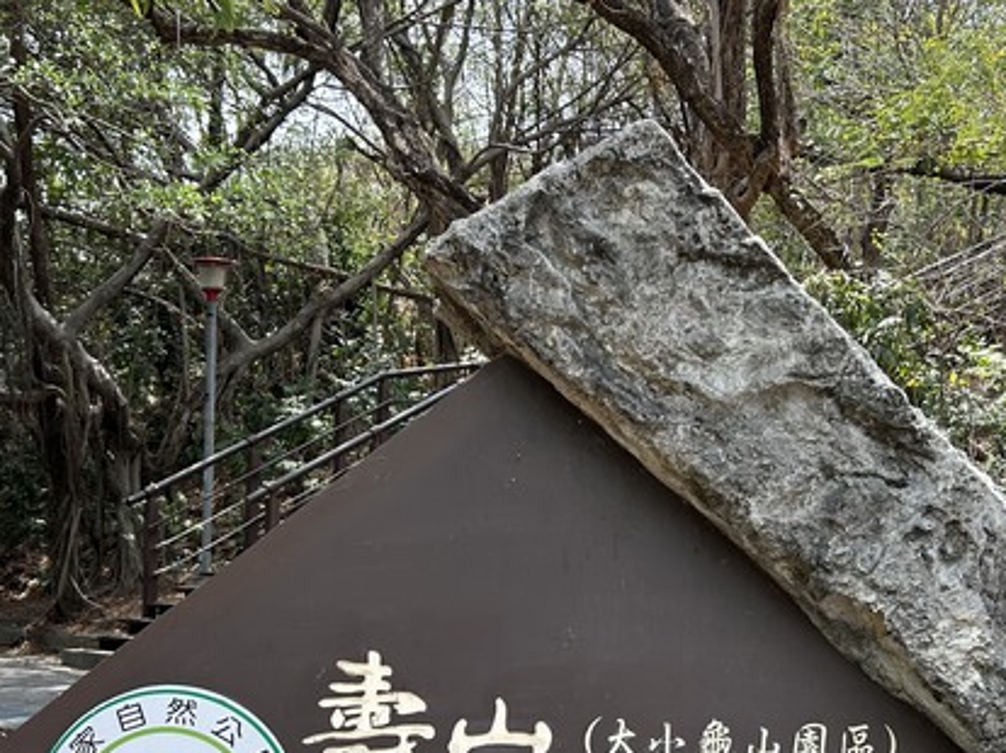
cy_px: 528
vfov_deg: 29.3
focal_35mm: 49
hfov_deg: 38.3
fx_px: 1423
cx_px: 697
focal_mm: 5.7
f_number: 1.5
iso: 50
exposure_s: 1/674
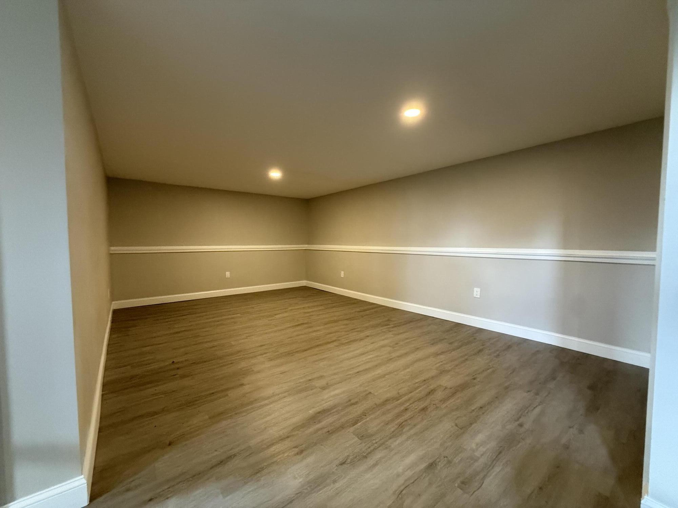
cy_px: 254
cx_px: 339
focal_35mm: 14
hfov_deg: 102.1
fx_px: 274
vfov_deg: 85.7
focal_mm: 2.22
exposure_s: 1/60
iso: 640
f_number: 2.2
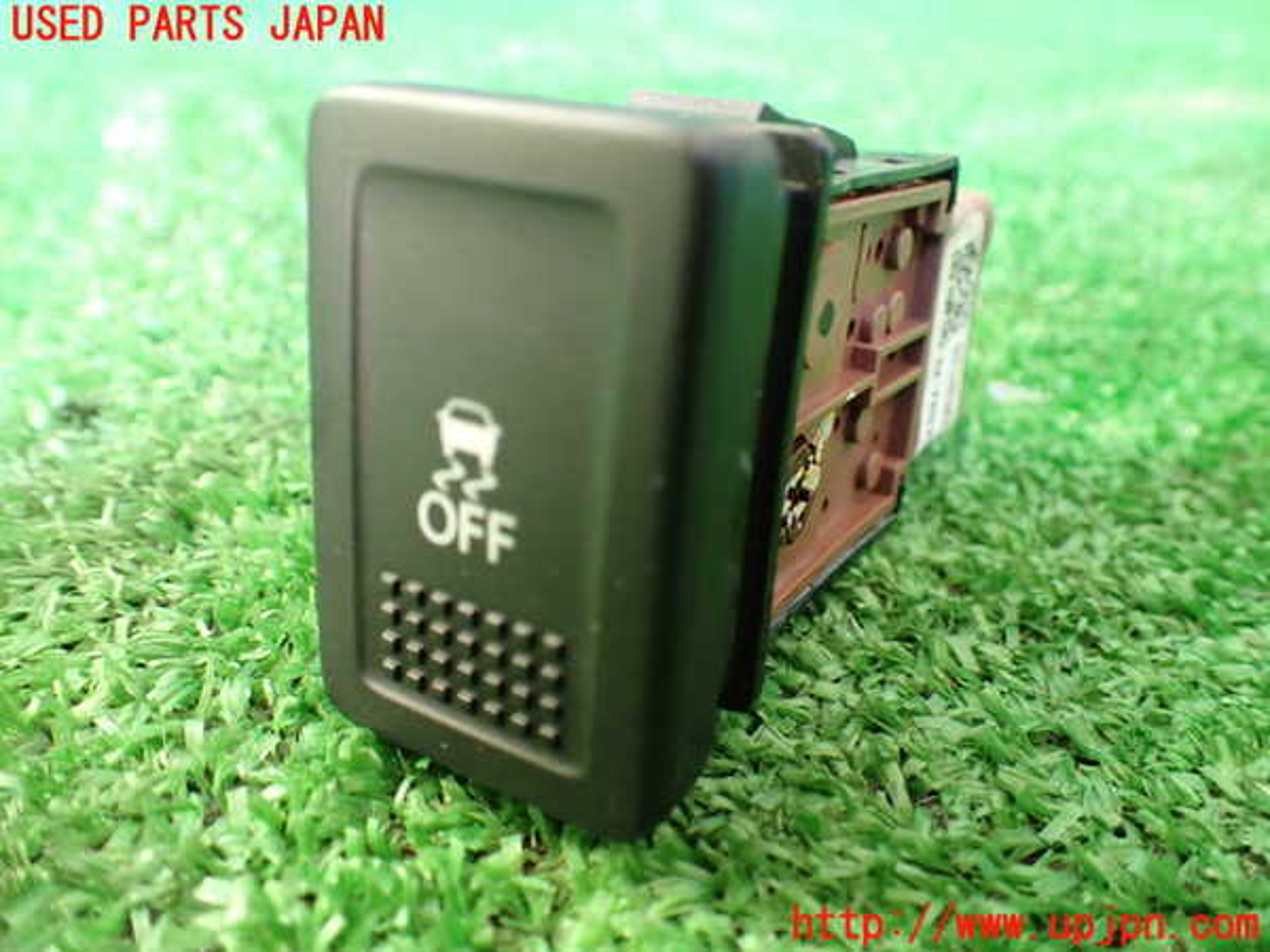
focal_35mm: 30
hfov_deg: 60.0
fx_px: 1101
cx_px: 635
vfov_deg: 46.8
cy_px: 476
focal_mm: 5.4
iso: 800
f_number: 2.3
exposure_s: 1/60
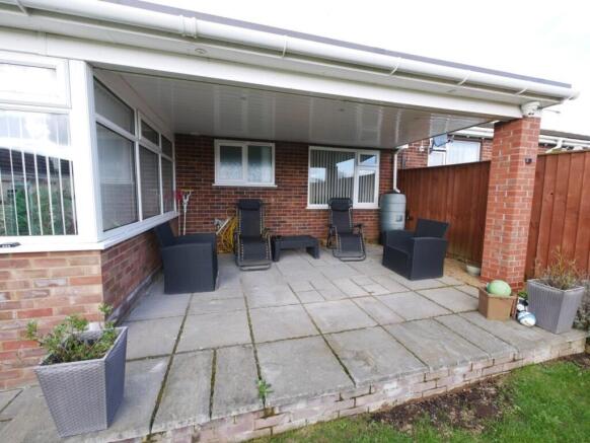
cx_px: 295
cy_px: 222
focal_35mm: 14
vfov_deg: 85.7
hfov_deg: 102.0
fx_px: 239
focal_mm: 7
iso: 200
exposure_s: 1/125
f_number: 4.5
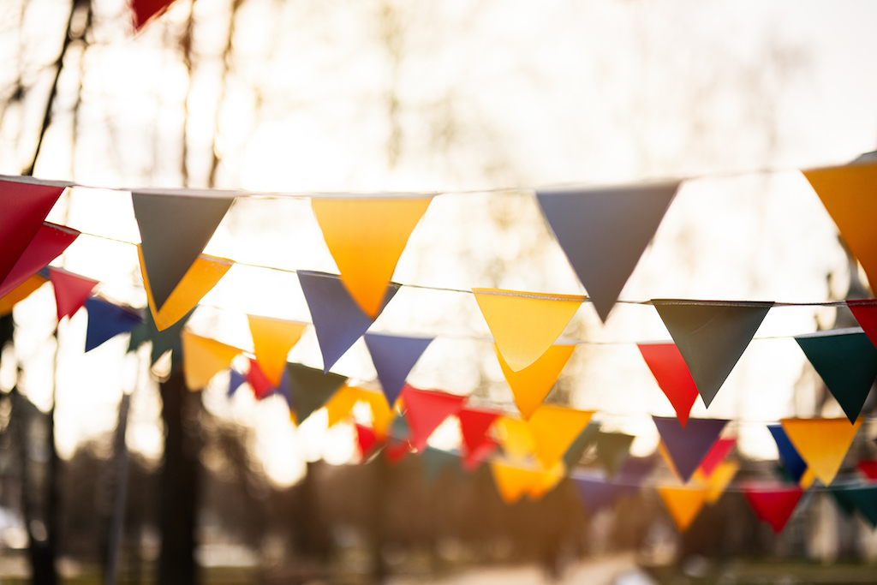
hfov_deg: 39.6
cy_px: 292
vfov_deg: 27.0
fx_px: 1218
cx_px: 438
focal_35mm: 50
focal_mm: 50
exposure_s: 1/8000
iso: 200
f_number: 1.2
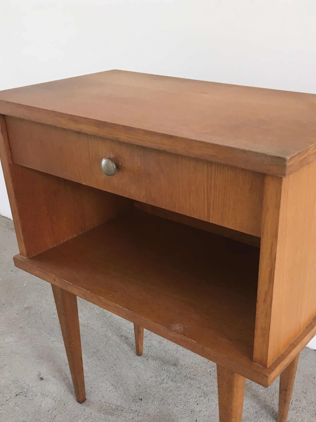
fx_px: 499
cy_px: 270
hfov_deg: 35.1
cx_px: 185
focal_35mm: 41
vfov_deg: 45.3
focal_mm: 4.15
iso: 32
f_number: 2.2
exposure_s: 1/33
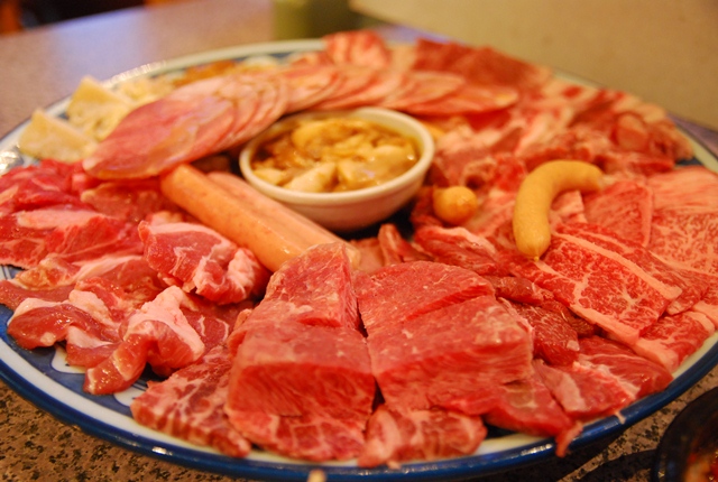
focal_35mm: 36
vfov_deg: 37.1
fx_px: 720
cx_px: 359
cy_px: 241
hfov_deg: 53.0
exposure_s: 1/30
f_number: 2.8
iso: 900
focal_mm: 24
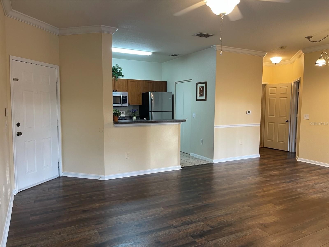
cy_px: 124
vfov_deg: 53.1
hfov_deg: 67.3
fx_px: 247
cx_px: 164
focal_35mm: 26
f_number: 1.6
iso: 80
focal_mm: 5.1
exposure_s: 1/60
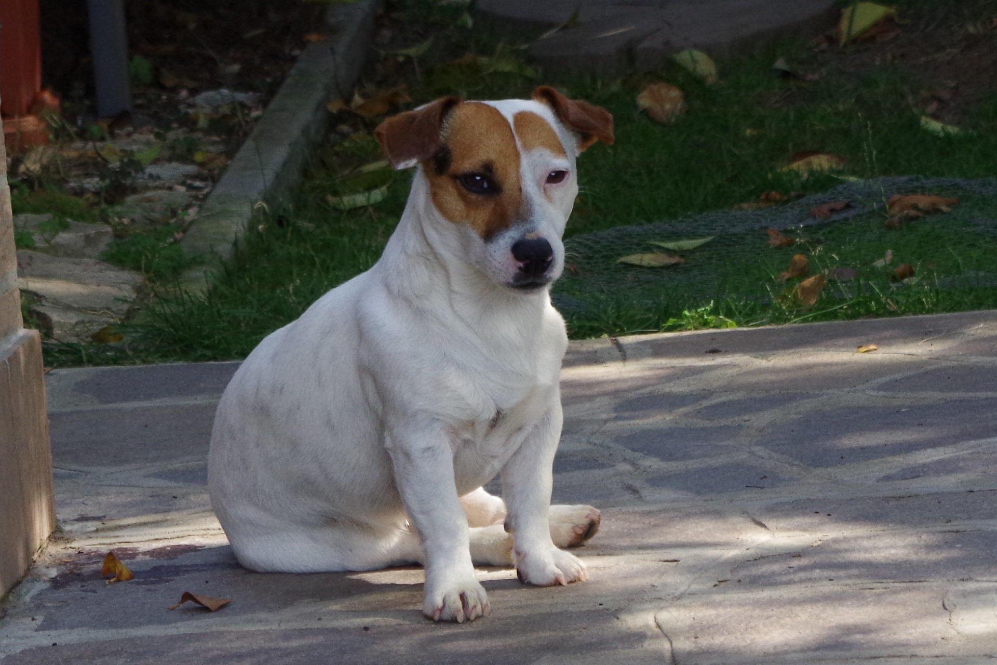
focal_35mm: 82
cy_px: 332
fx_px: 2271
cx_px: 498
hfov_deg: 24.8
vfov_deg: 16.7
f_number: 7.1
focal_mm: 55
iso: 800
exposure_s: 1/200
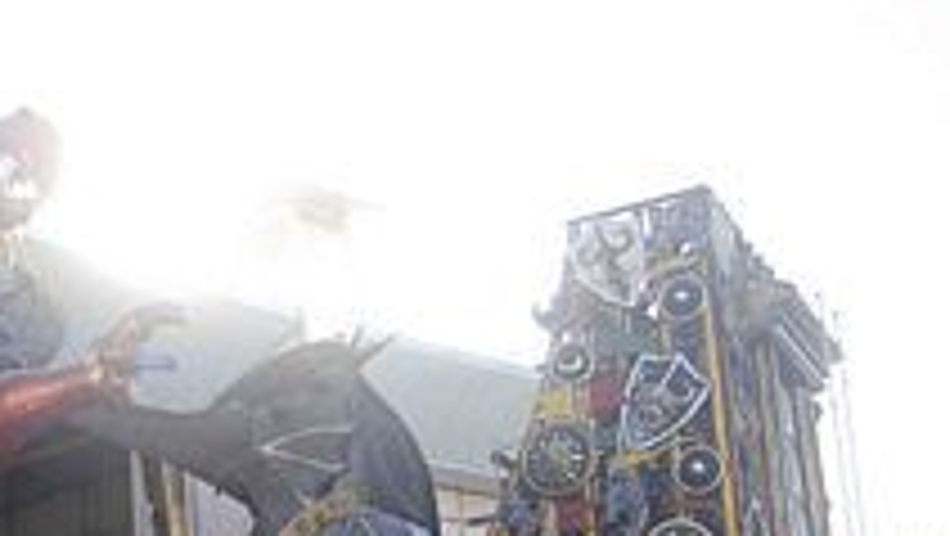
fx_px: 1588
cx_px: -32
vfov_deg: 18.5
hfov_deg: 30.6
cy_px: 577
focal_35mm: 63
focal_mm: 18
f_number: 5
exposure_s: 1/350
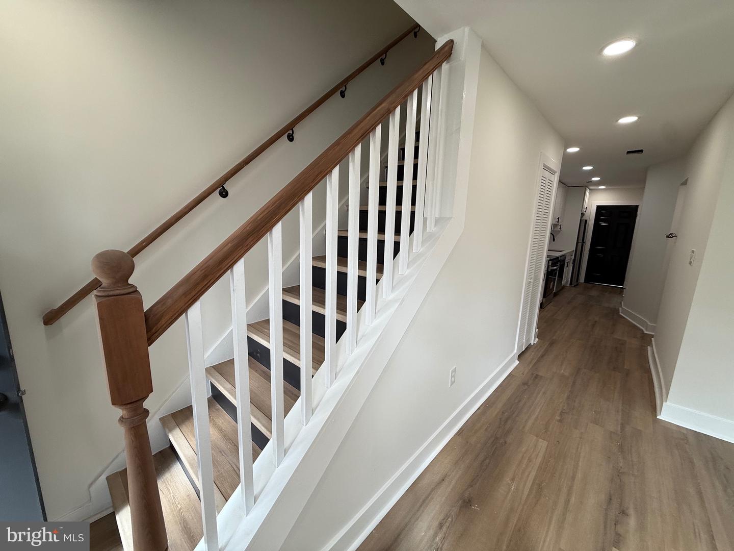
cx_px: 367
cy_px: 276
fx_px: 297
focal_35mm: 14
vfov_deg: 85.7
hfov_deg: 102.1
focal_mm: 2.22
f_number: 2.2
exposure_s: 1/120
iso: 64
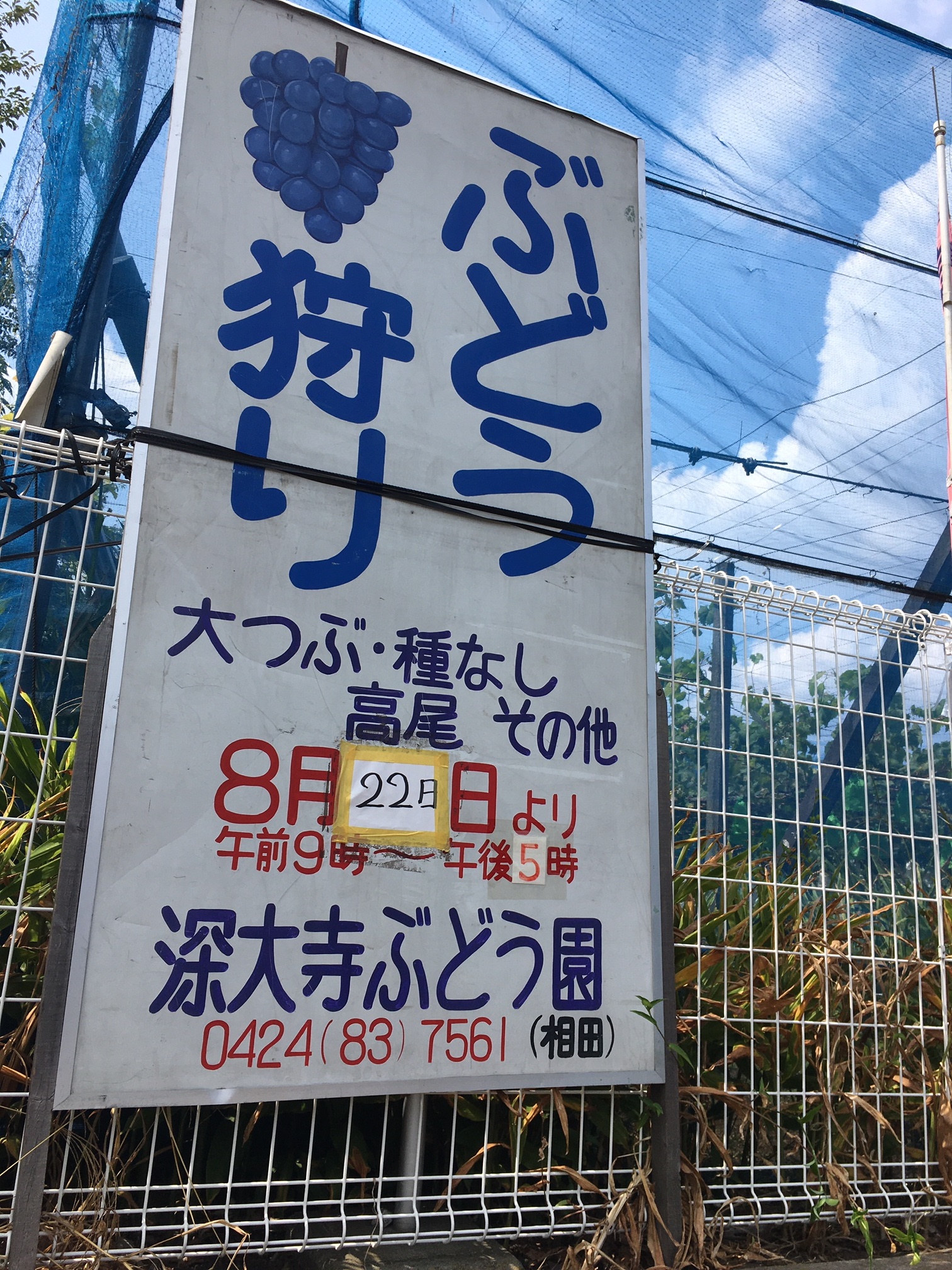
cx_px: 476
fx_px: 1063
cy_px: 635
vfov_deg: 61.7
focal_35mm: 29
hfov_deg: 48.2
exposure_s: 1/1202
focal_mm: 4.15
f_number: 2.2
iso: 25
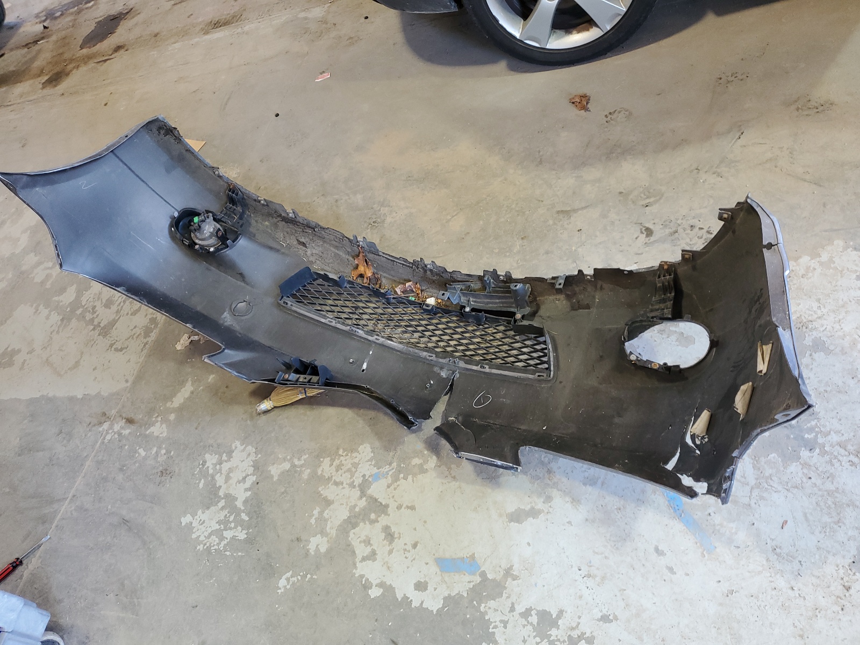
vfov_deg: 53.1
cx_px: 430
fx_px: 646
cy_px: 322
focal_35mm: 26
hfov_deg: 67.3
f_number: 1.5
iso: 79
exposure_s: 1/60.2
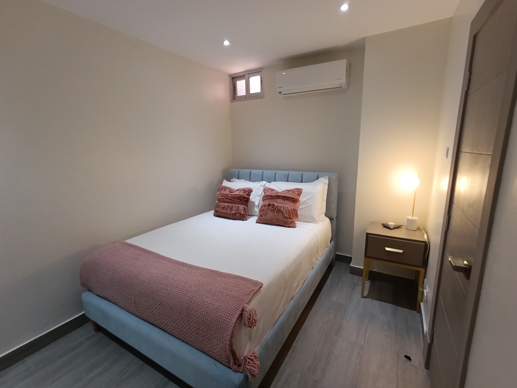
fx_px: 239
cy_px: 194
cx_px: 258
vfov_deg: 78.1
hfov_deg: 94.5
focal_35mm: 16
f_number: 2.2
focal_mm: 1.65
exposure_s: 1/33.3
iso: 400
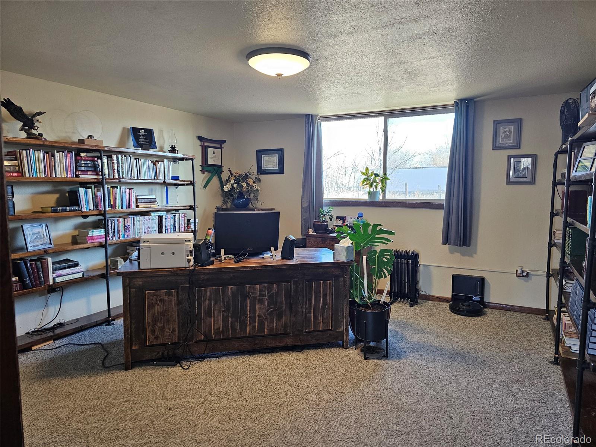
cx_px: 298
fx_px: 396
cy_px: 224
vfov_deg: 58.9
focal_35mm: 23
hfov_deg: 73.9
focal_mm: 6.3
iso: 250
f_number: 1.7
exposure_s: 1/120
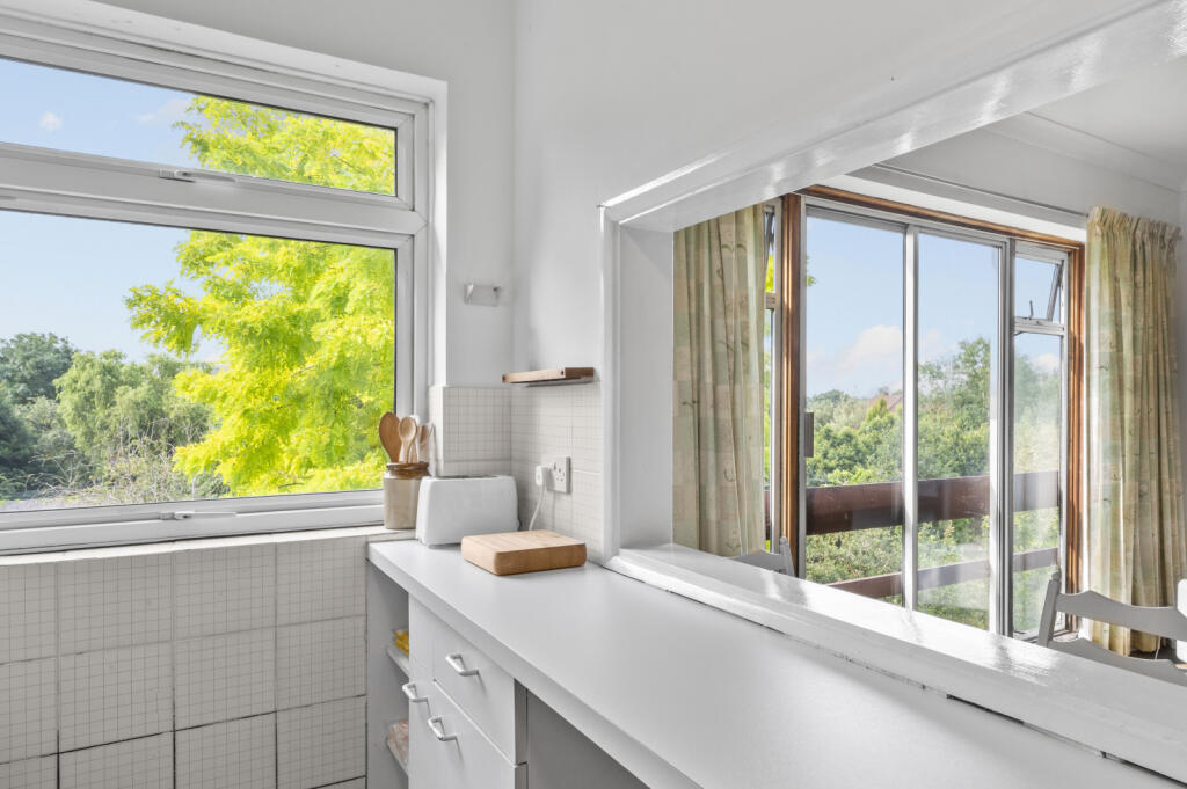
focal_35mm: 18
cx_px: 594
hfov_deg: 88.5
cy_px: 394
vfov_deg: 65.9
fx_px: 609
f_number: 16
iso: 250
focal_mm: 18.5
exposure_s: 1/3
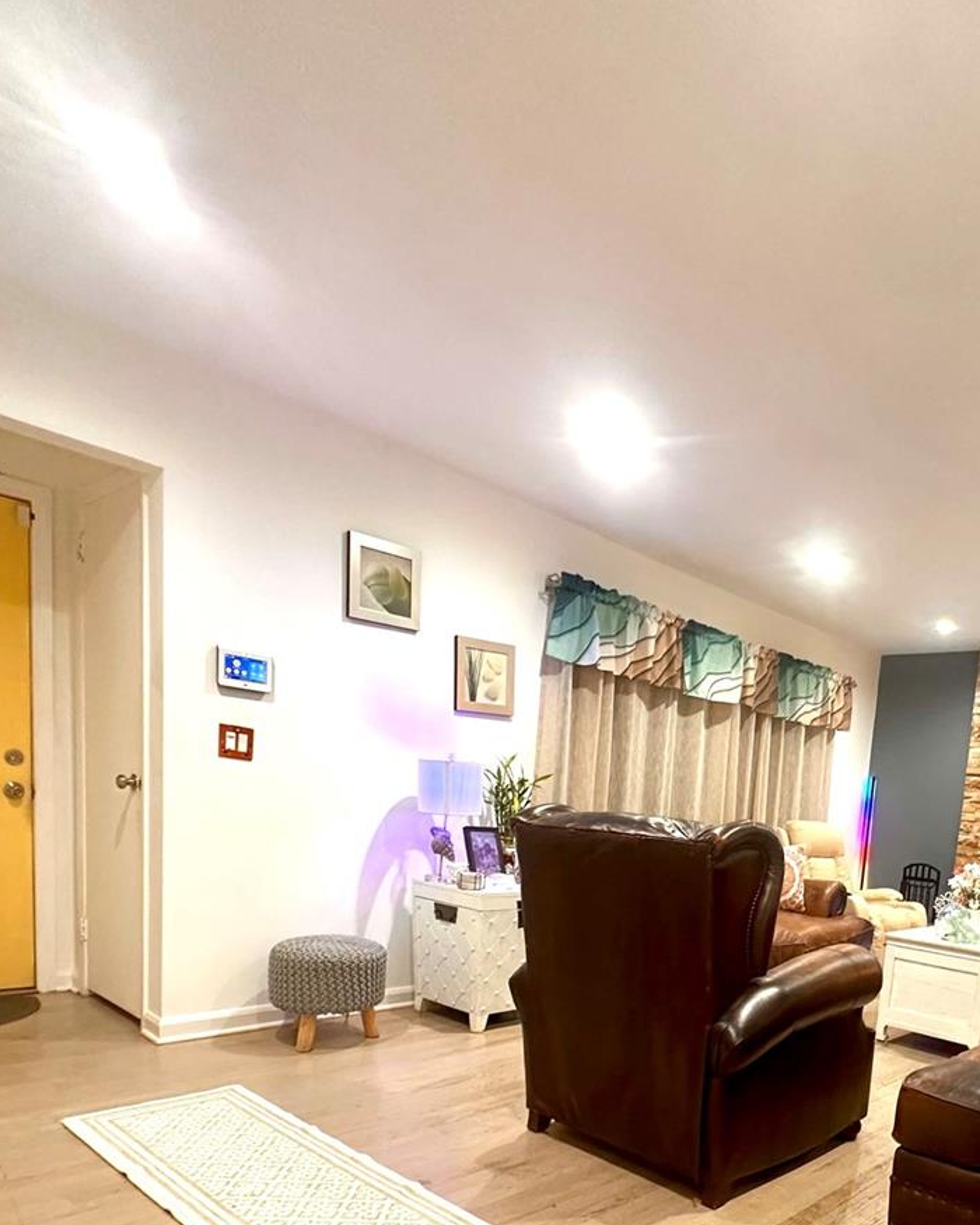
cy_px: 920
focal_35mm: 24
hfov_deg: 56.8
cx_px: 692
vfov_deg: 65.9
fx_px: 870
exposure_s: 1/60
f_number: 2.2
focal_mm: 2.22
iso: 320
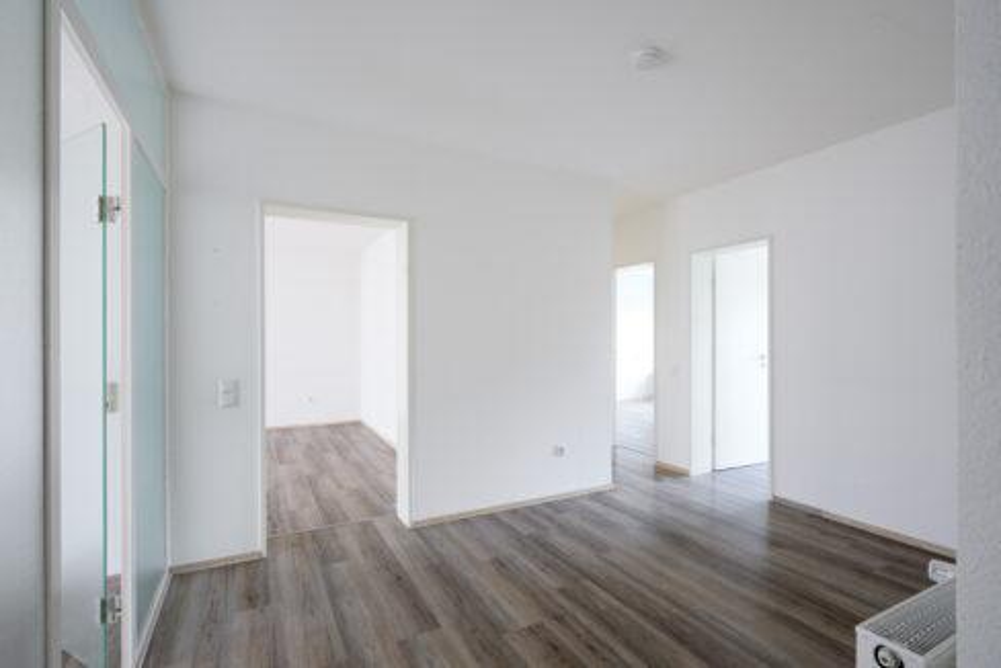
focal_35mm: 16
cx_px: 500
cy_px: 334
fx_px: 445
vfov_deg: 73.8
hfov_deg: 96.7
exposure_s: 1/8
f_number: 9
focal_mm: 16
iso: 250
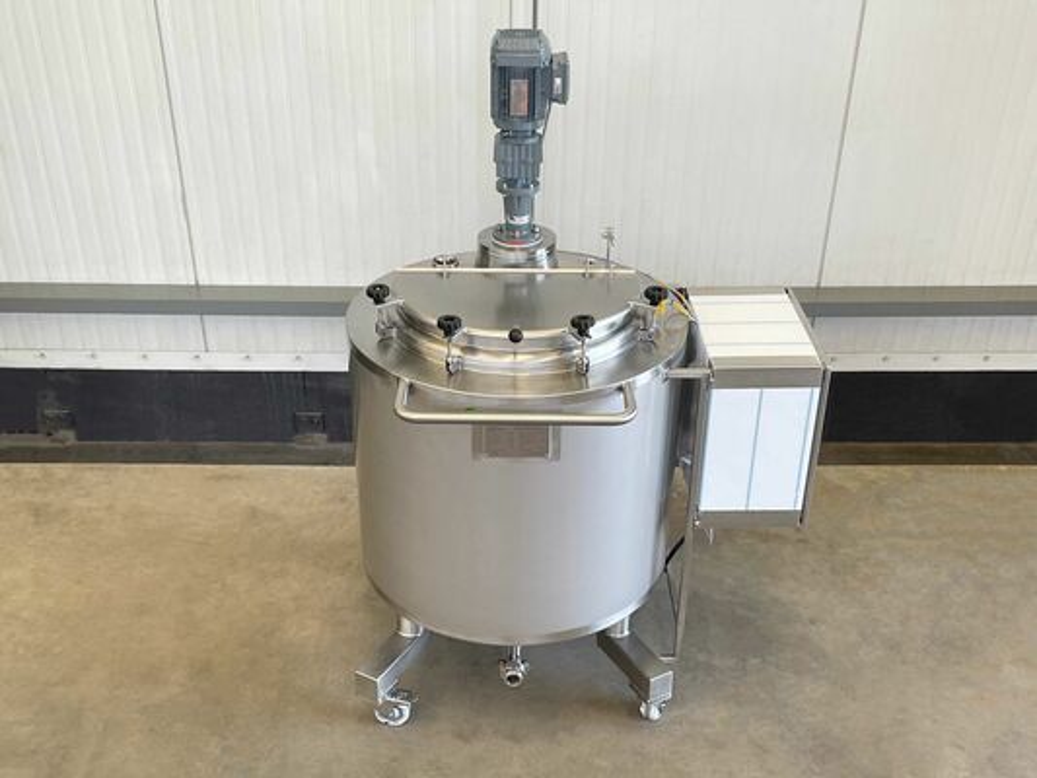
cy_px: 389
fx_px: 779
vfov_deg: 53.1
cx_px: 518
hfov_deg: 67.3
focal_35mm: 26
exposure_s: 1/100
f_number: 1.6
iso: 64
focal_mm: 4.2
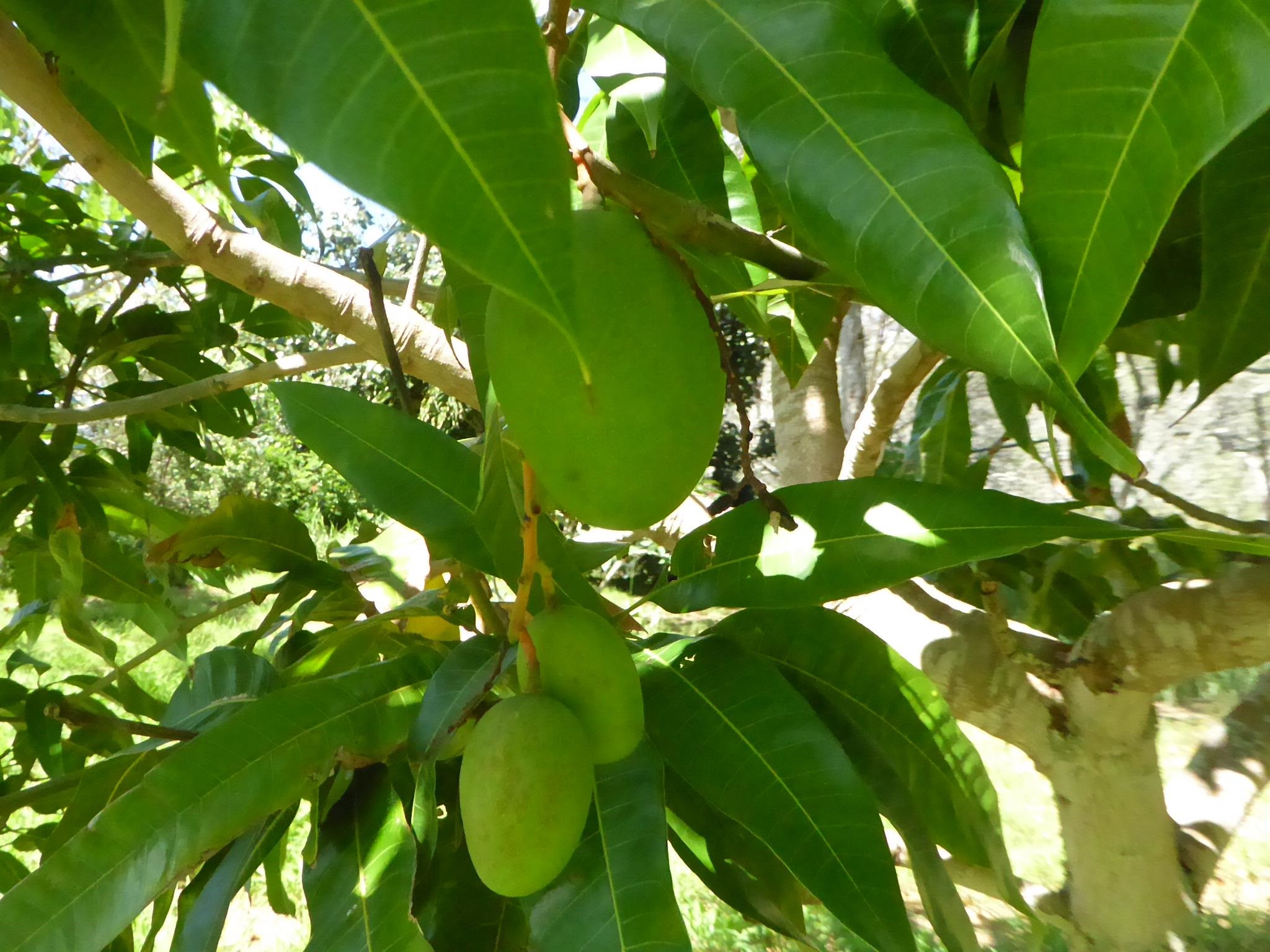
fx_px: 1137
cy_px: 476
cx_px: 635
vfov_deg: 45.4
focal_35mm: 31
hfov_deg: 58.4
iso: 1600
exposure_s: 1/1600
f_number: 3.5
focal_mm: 5.4
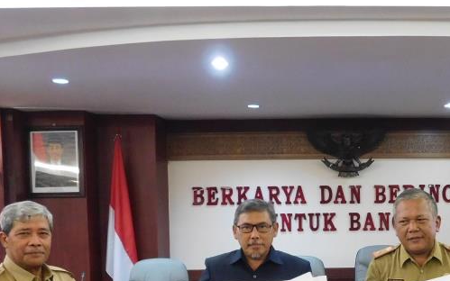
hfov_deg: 38.8
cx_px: 360
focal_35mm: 50
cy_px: 257
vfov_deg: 25.0
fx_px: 613
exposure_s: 1/15
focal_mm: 4
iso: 400
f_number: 3
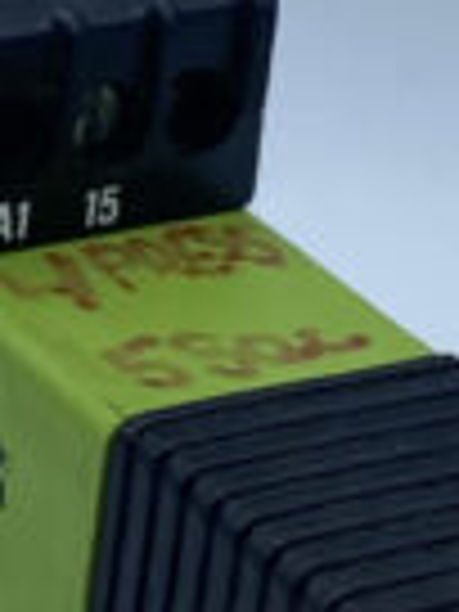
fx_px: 2705
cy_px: 504
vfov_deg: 12.8
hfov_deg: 9.7
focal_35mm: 153
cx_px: 90
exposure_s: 1/1103
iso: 32
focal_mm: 4.25
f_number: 1.8
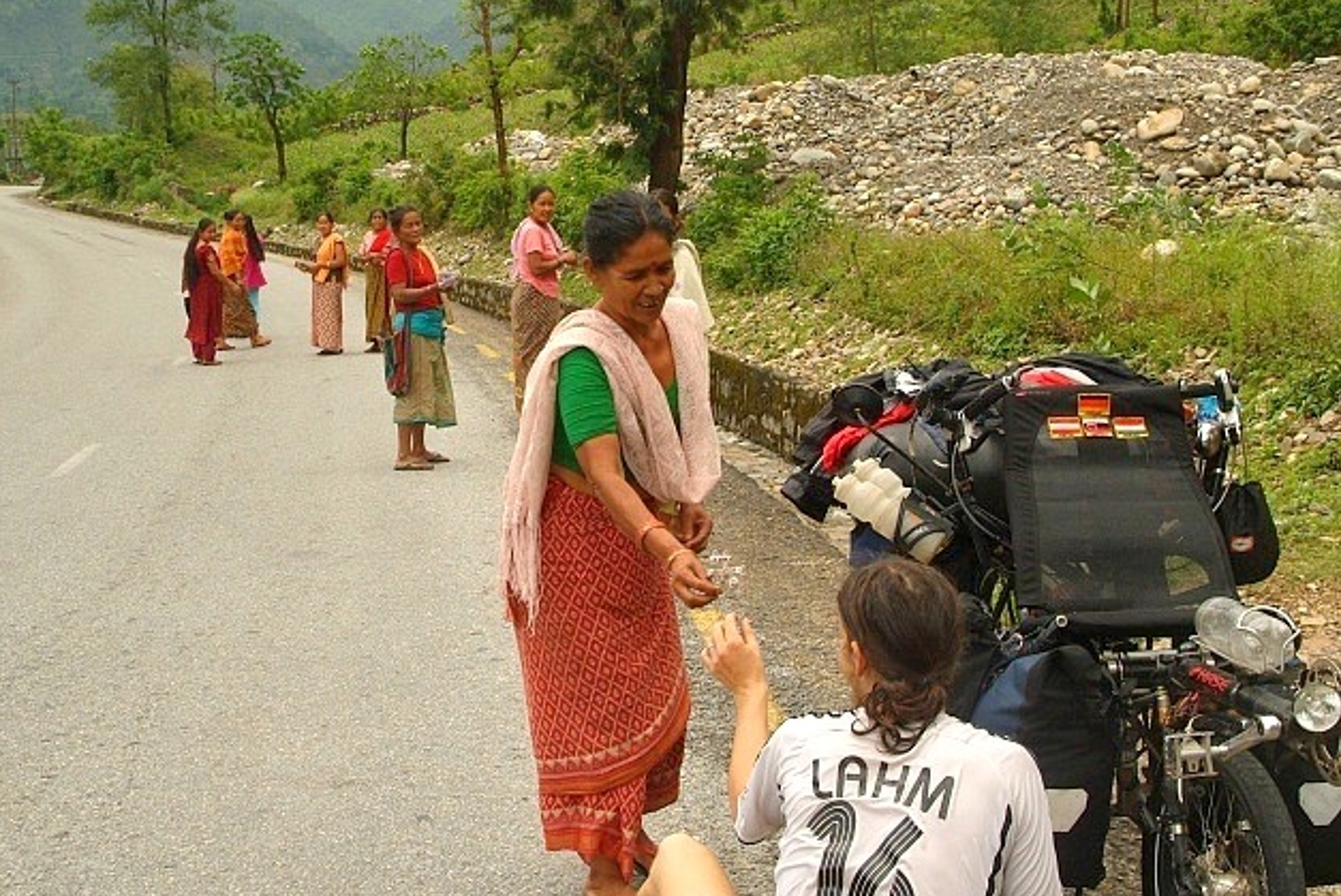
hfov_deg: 33.4
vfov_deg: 22.6
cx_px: 665
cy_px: 523
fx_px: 2236
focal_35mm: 60
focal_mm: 31
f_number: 11
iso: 800
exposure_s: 1/500
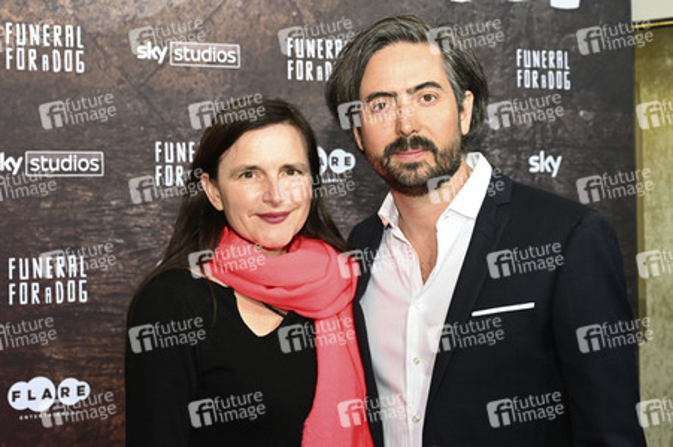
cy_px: 224
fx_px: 1102
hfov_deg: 34.0
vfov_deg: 23.0
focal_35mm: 59
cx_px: 336
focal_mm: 59
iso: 400
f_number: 6.3
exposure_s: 1/200
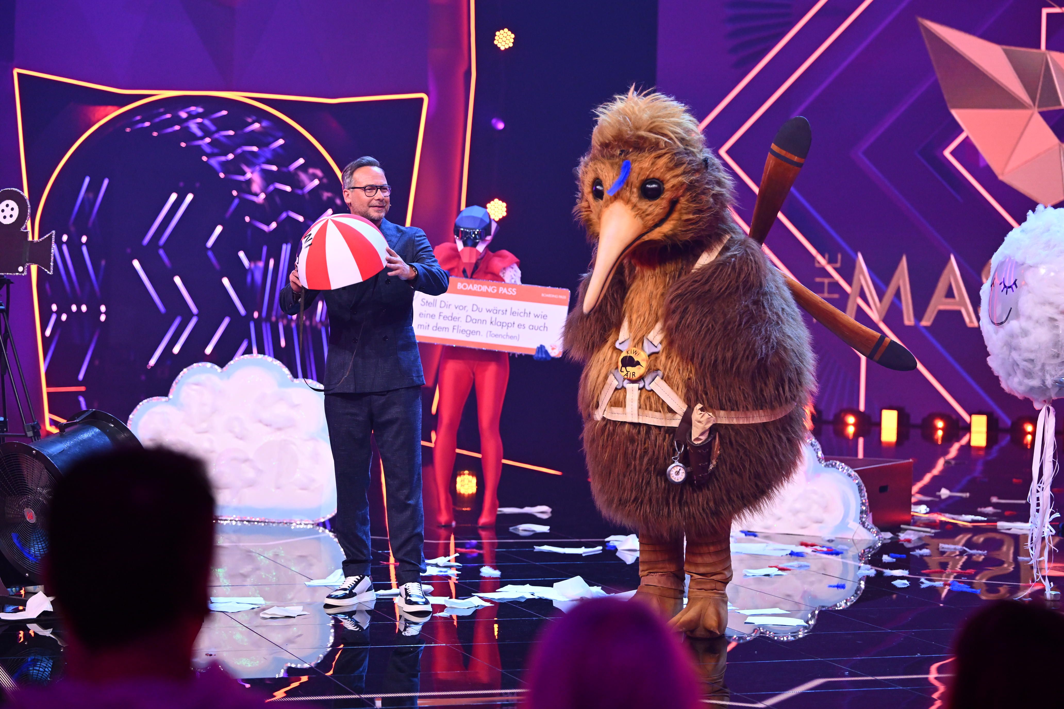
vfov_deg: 17.1
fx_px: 2364
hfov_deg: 25.4
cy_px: 354
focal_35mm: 80
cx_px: 532
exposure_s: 1/320
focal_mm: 80
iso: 2000
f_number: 2.8
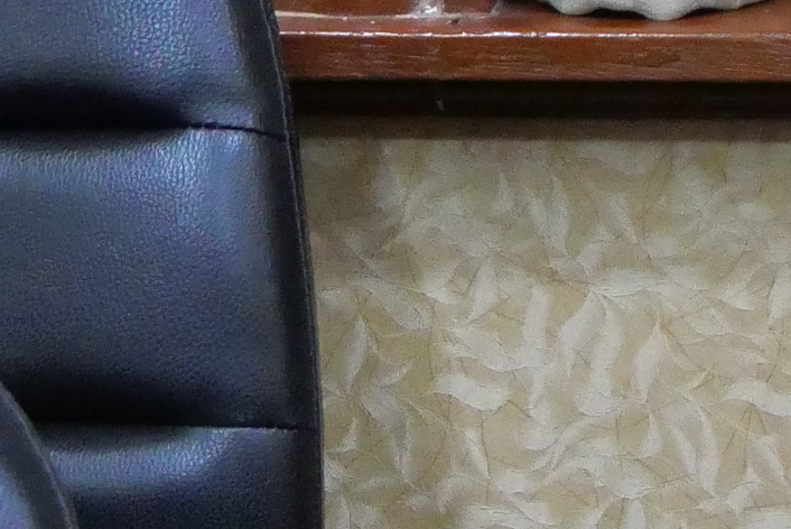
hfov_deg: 3.6
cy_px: 94
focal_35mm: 568
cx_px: 1802
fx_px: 12490
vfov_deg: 2.4
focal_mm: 52
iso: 3200
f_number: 5.6
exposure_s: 1/30
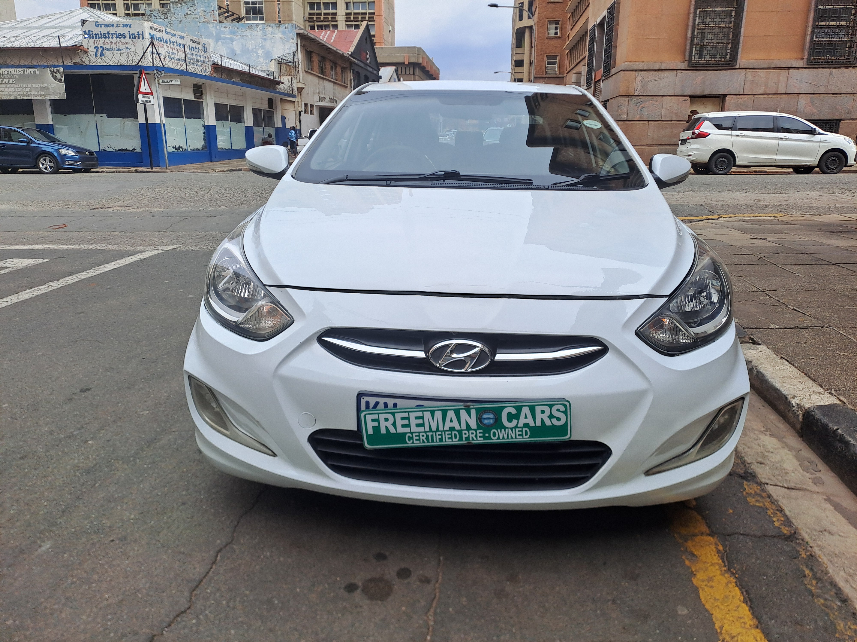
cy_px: 321
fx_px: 619
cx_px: 428
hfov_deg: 69.4
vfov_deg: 54.9
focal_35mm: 25
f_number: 1.8
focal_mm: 4.65
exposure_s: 1/723
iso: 32
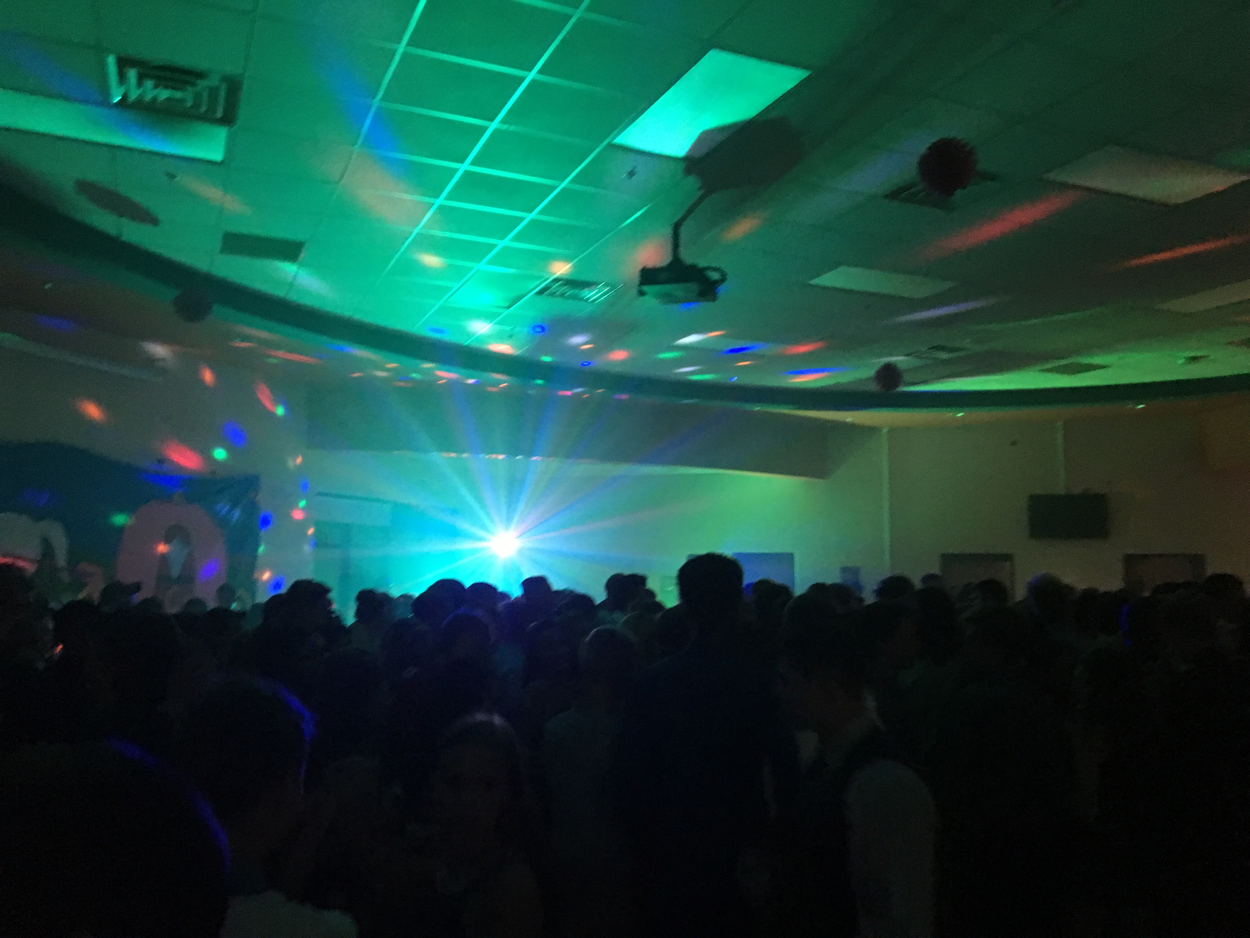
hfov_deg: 61.7
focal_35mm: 29
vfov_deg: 48.2
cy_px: 469
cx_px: 625
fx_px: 1047
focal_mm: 4.15
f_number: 2.2
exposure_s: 1/15
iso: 250
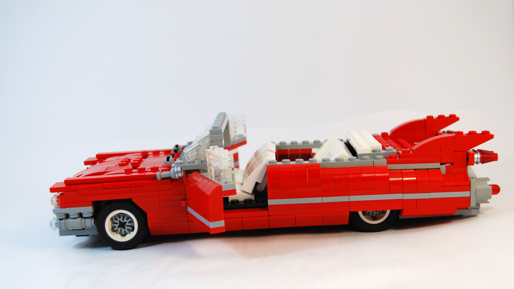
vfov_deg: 20.0
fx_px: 818
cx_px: 257
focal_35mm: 60
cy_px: 167
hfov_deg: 34.9
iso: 200
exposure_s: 1/125
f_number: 5.6
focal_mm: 38
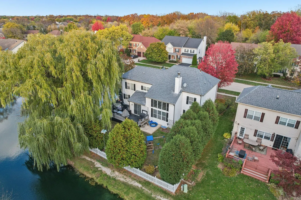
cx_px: 150
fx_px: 184
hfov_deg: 78.6
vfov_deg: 57.2
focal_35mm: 22
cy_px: 100
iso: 100
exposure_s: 1/200
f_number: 2.8
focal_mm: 8.4
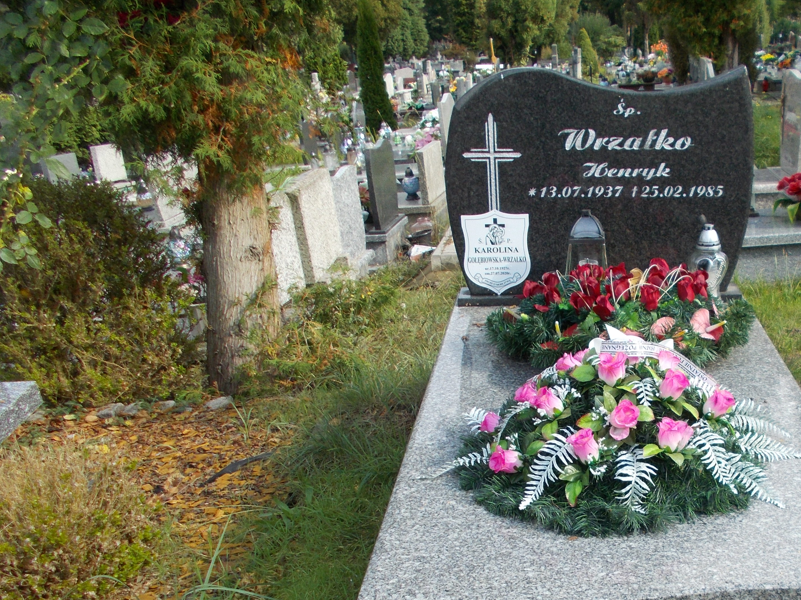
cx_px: 606
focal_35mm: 42
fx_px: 972
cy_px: 468
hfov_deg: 43.3
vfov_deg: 33.5
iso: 80
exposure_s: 1/320
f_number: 3.2
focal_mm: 4.6
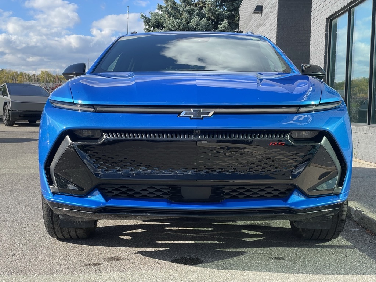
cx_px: 188
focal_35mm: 52
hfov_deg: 36.8
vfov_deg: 28.0
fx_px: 565
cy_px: 141
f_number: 2
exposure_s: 1/675
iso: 25
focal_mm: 6
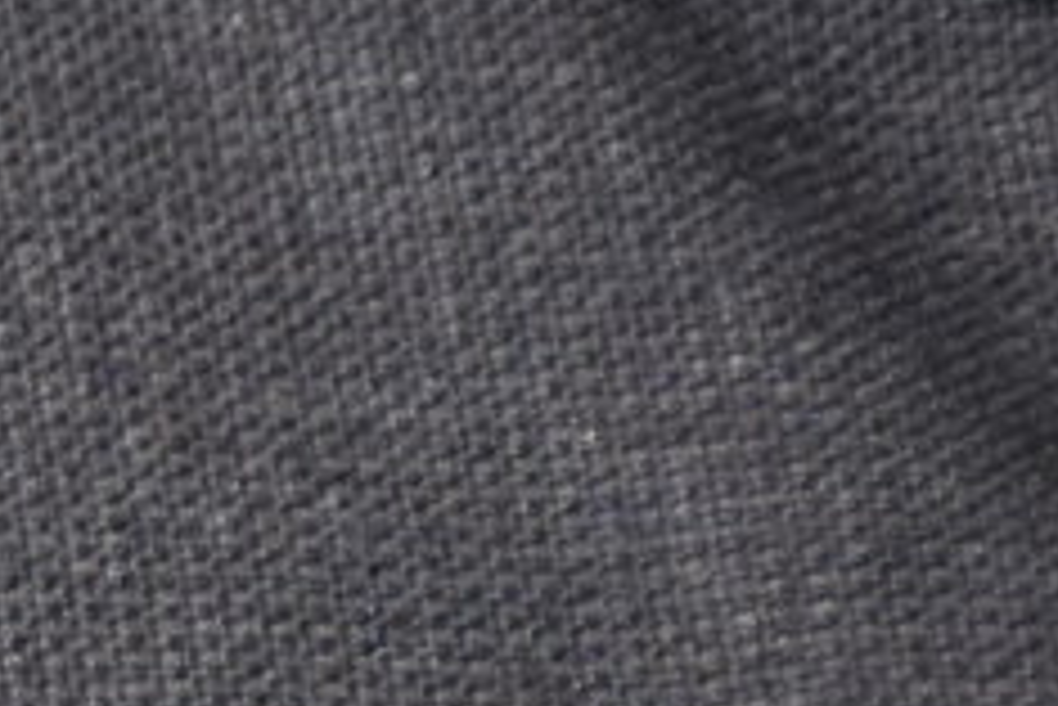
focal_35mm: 579
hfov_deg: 3.4
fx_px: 17026
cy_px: 2190
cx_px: -2521
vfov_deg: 2.4
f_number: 4.8
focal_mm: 56
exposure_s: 1/100
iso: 800
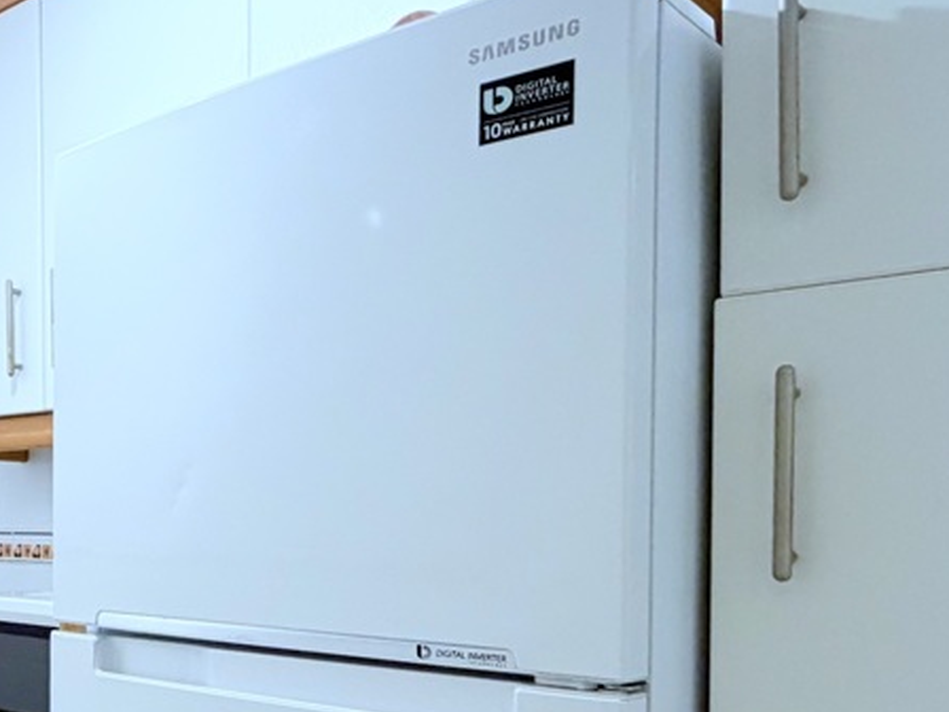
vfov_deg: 39.7
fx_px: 877
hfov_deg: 45.8
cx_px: -40
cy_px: 687
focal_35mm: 32
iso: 250
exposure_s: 1/100
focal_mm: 2.22
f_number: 2.2
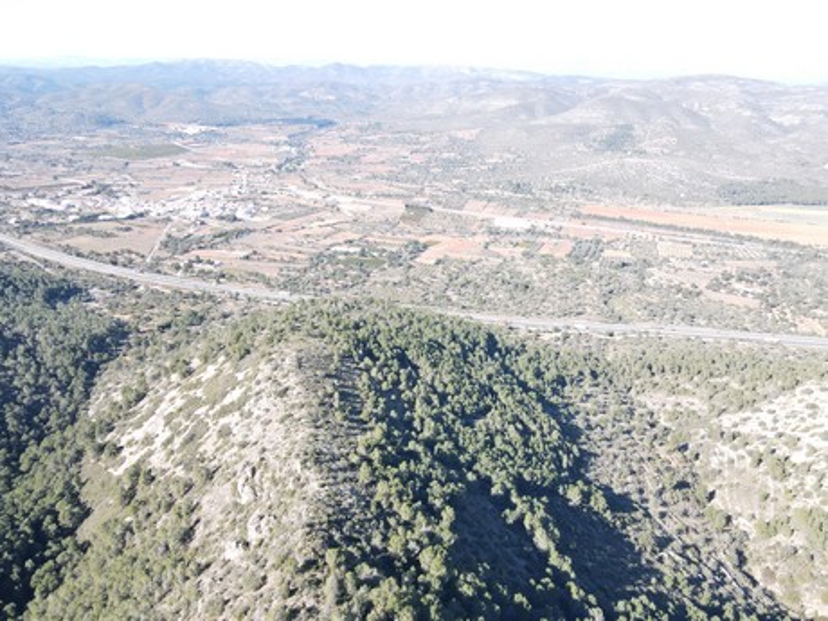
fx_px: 574
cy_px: 310
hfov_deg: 71.6
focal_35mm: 24
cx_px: 414
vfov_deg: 56.8
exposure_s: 1/160
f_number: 2.8
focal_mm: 4.5
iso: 100
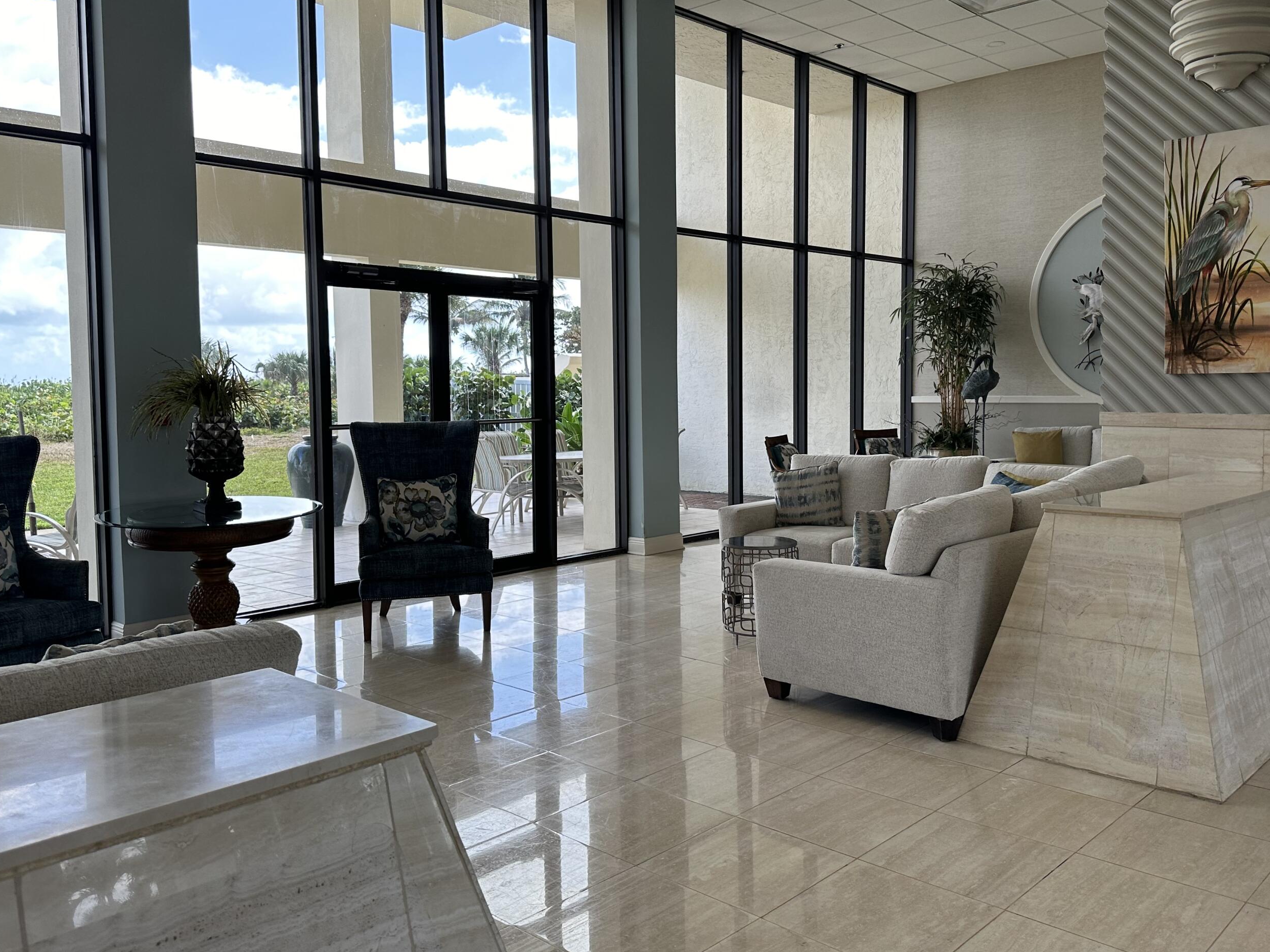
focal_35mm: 29
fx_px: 1064
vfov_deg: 48.2
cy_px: 434
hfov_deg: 61.6
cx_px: 672
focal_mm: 6.86
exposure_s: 1/364
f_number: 1.78
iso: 80
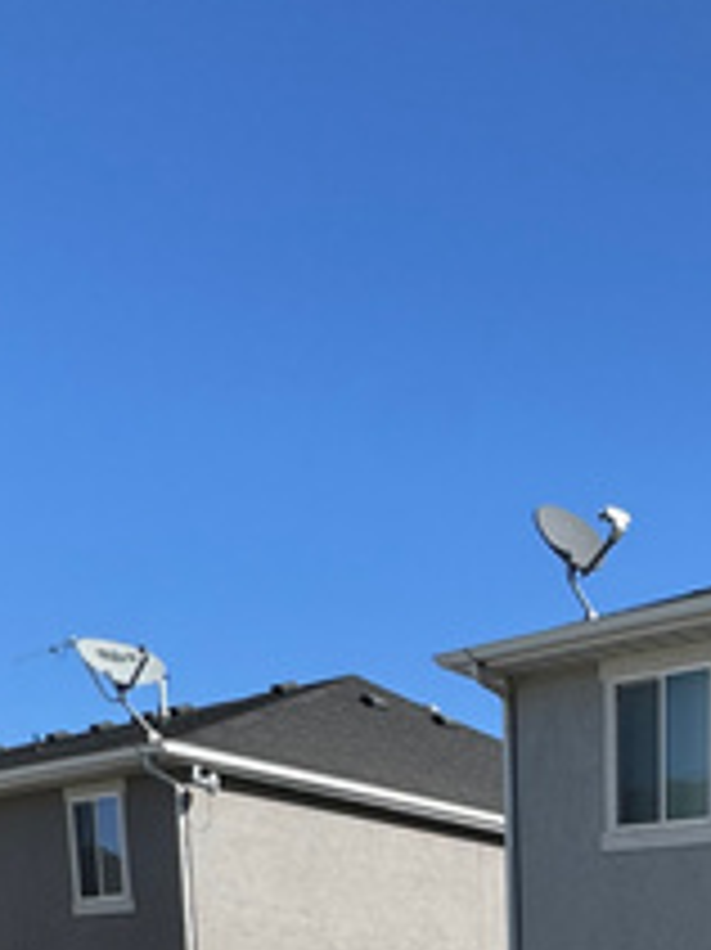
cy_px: 1373
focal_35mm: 51
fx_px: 1398
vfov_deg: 27.6
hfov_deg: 23.2
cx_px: 1053
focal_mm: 2.22
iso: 50
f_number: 2.2
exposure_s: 1/2146
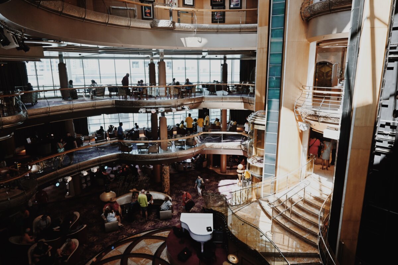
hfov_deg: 73.7
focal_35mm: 24
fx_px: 265
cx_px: 199
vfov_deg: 53.1
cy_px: 132
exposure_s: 1/250
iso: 360
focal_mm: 16
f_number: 4
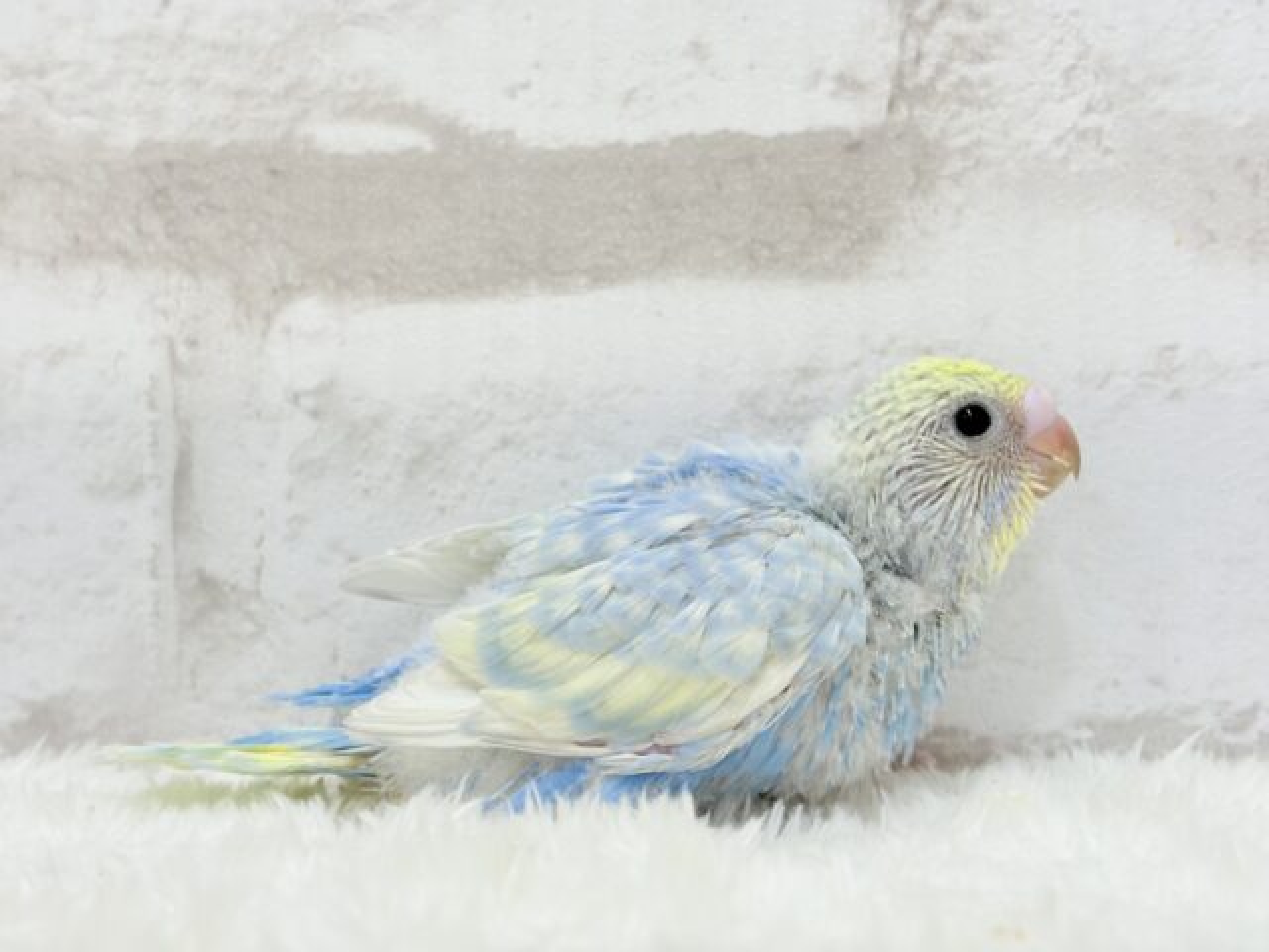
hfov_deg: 36.8
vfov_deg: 28.0
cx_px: 634
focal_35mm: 52
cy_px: 476
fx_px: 1906
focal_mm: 5.96
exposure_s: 1/50
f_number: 1.6
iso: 40
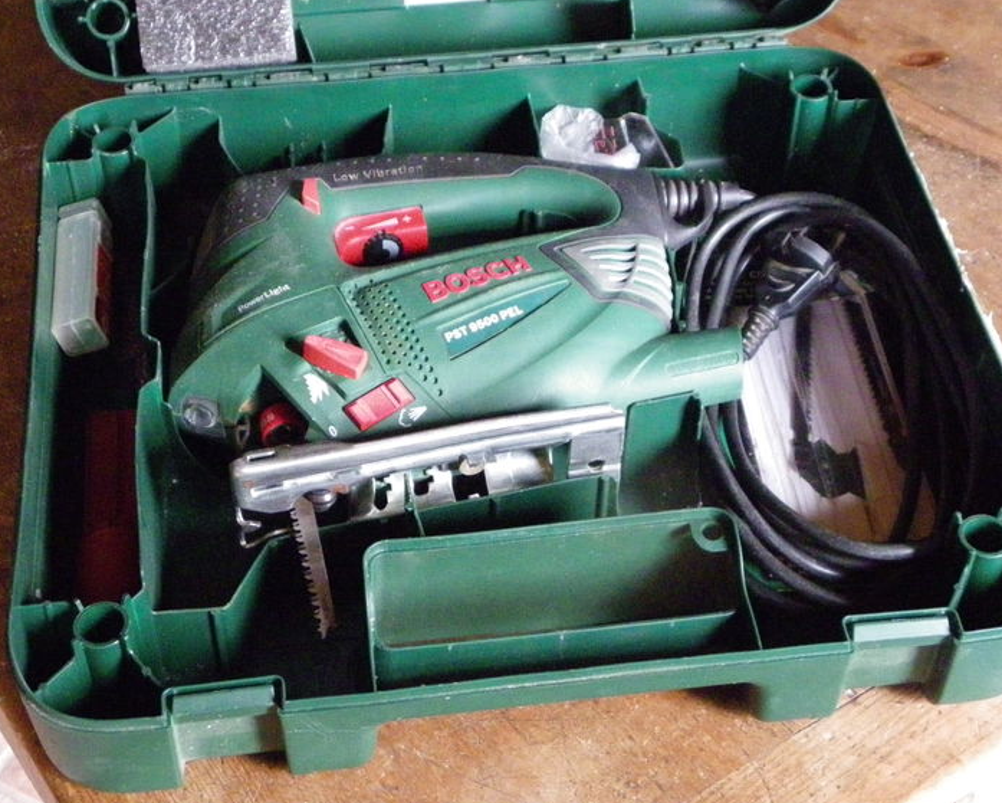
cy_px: 317
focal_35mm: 63
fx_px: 1869
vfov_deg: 24.2
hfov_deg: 30.0
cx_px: 502
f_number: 3.2
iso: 800
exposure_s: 1/50
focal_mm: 7.9
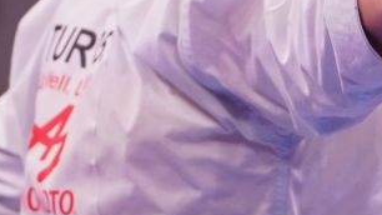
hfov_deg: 1.8
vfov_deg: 1.0
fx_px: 12497
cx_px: 238
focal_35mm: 1234
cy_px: 164
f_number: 2.8
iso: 1250
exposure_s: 1/500
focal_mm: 200
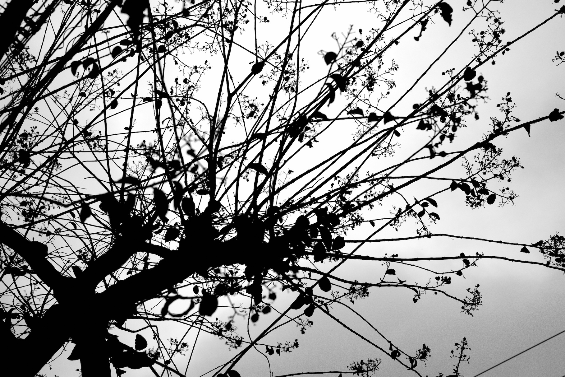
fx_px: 628
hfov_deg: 48.5
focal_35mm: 40
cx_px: 282
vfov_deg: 33.4
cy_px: 188
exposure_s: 1/250
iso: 100
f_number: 4
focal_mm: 26
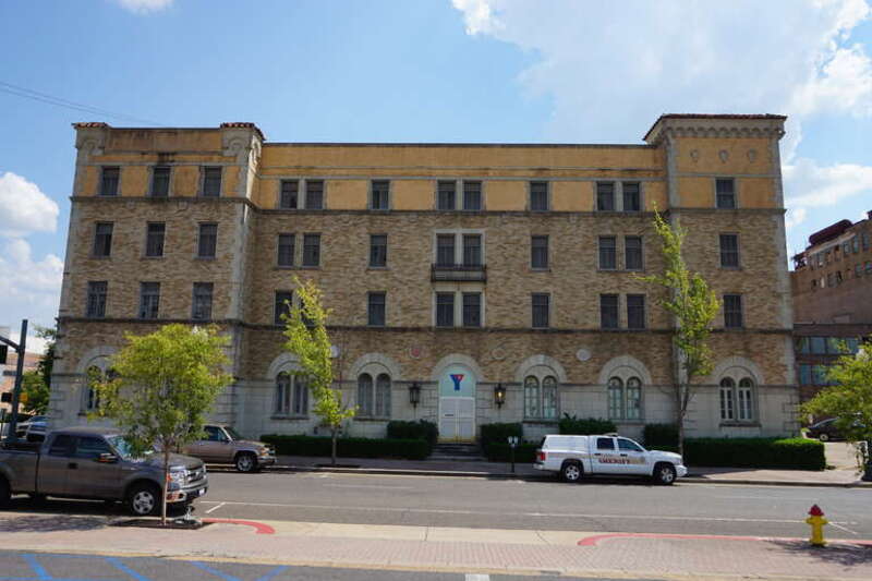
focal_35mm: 27
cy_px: 290
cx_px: 436
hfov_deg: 67.4
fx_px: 654
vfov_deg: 47.9
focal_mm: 18
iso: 100
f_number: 11
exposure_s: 1/125
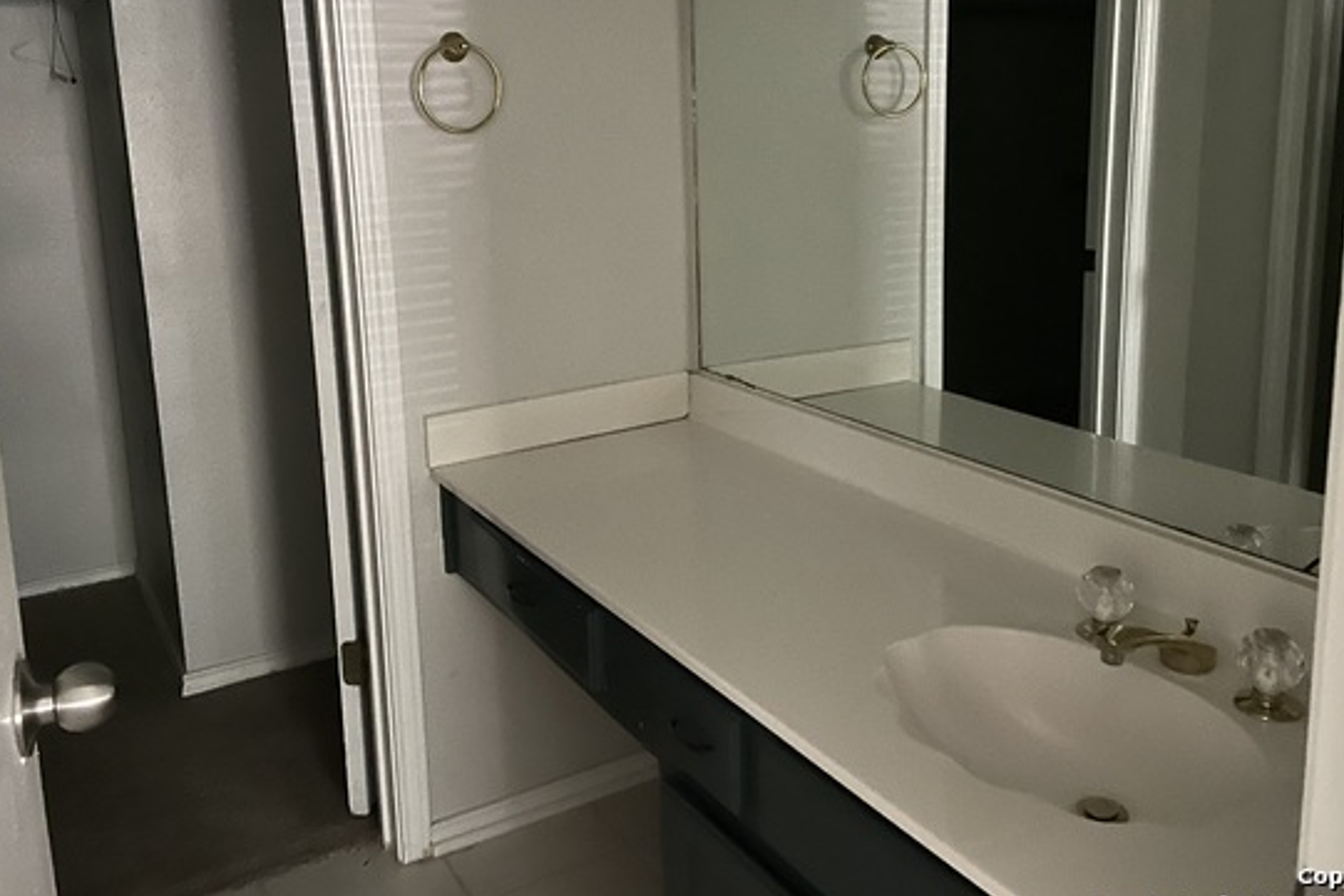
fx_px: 1195
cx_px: 701
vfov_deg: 40.8
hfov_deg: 58.7
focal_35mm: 32
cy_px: 325
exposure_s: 1/12
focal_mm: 4.2
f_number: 1.6
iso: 500
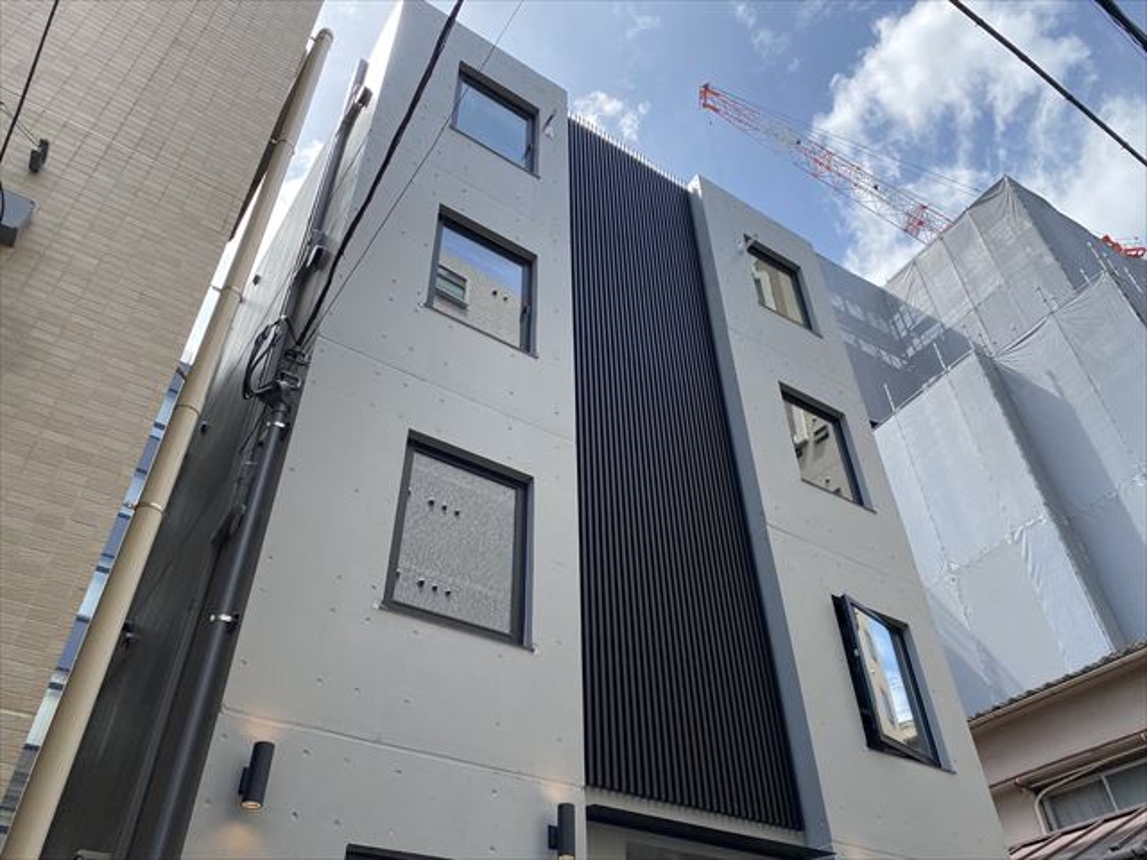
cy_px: 430
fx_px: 862
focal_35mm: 26
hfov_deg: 67.3
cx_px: 574
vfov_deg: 53.1
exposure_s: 1/1484
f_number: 1.8
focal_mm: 4.25
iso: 32
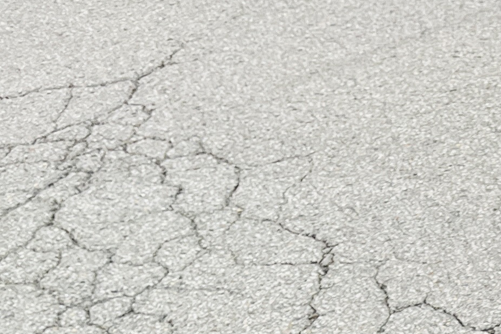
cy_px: 799
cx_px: 815
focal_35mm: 118
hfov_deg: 15.6
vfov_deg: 10.1
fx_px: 1642
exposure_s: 1/316
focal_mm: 5.1
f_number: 1.6
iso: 50
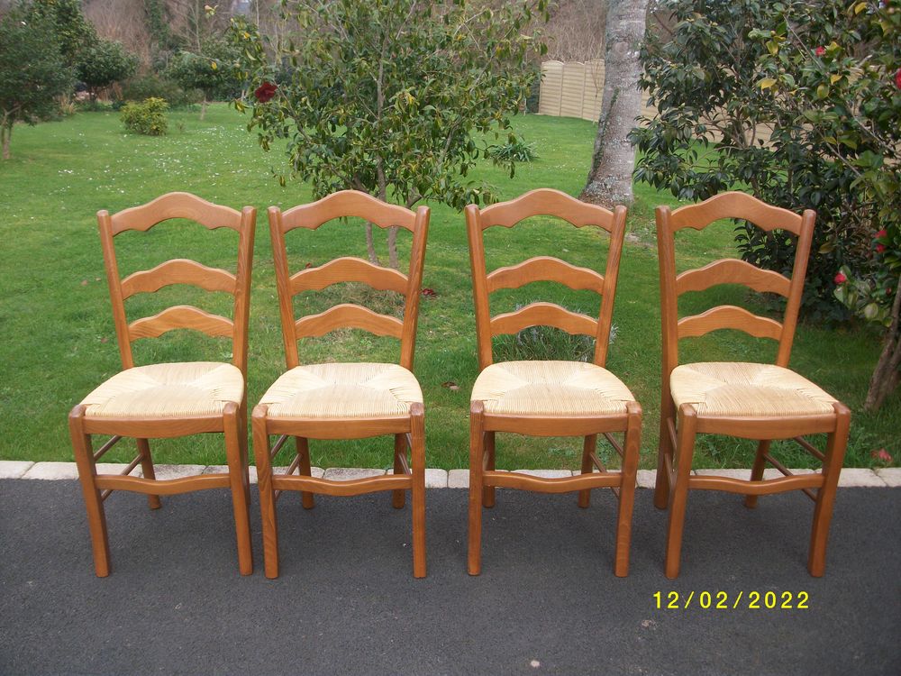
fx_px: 807
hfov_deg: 58.4
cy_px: 338
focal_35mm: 31
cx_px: 450
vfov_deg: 45.4
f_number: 2.9
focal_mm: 5.7
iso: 80
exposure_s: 1/296
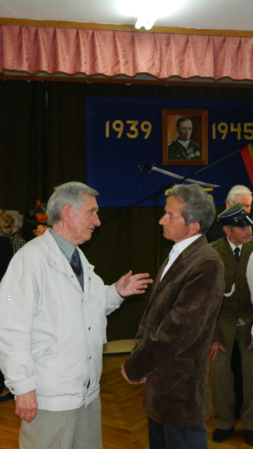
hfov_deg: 25.9
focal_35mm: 46
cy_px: 226
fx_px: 549
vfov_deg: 44.6
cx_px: 145
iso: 200
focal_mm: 5.6
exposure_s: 1/40
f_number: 3.2
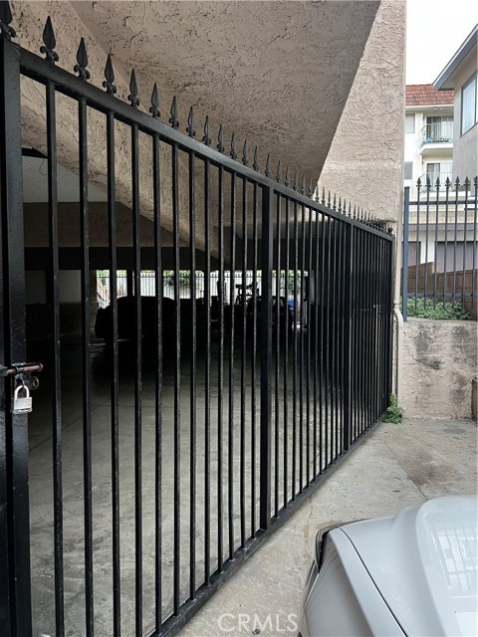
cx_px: 239
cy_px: 318
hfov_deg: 53.1
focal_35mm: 26
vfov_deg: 67.3
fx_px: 479
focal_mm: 5.7
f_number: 1.5
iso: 160
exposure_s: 1/60
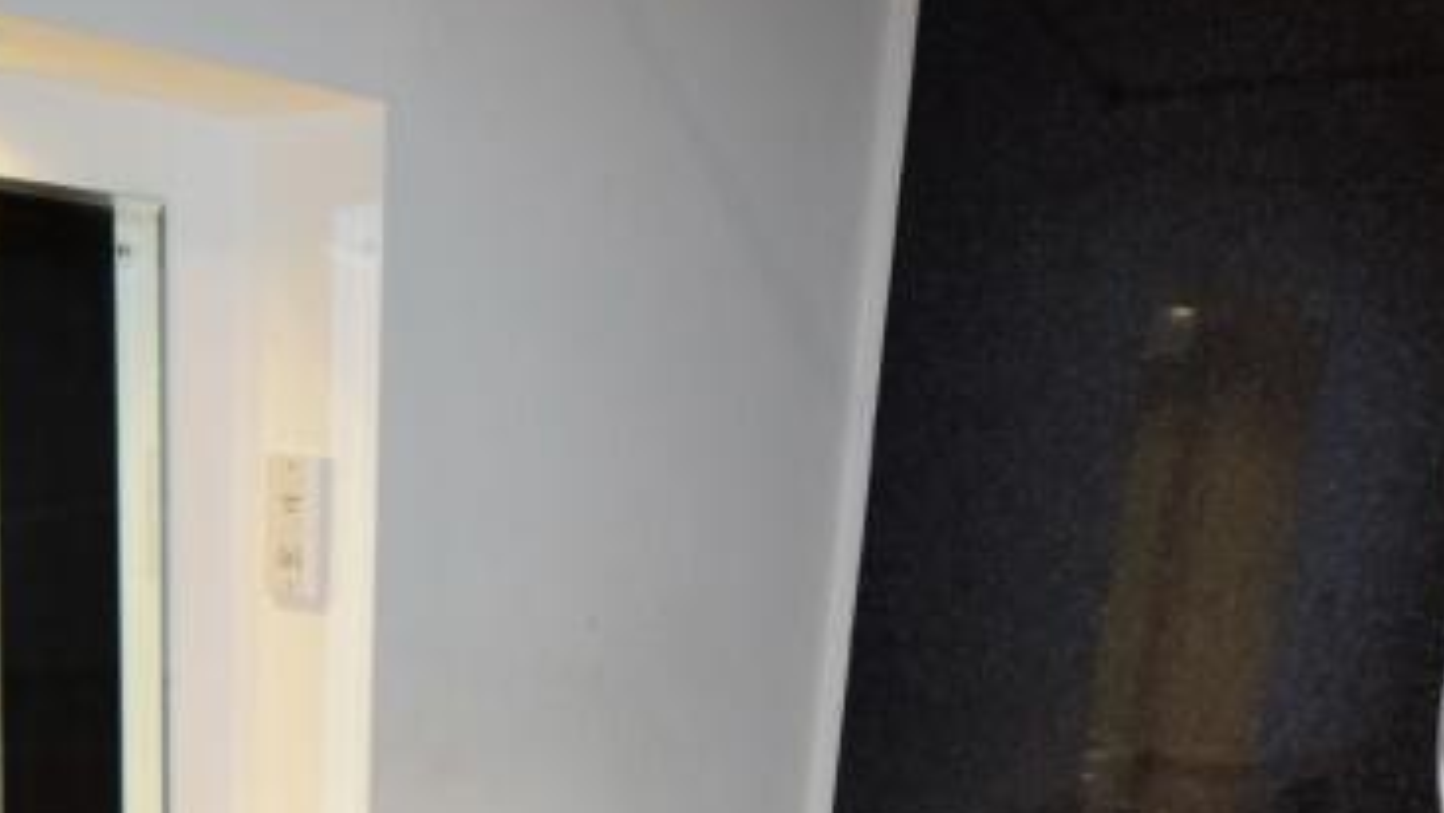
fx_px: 1685
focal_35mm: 44
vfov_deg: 24.5
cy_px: 985
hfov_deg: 45.7
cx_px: 477
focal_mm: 10
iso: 800
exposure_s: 1/80
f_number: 4.5
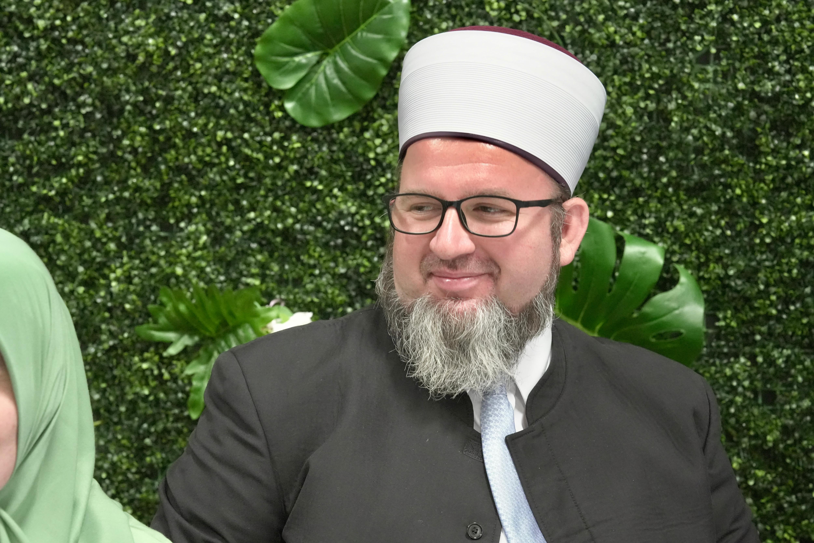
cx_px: 407
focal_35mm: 70
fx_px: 1583
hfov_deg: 28.8
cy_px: 272
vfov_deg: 19.5
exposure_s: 1/50
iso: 8000
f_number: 8
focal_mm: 70
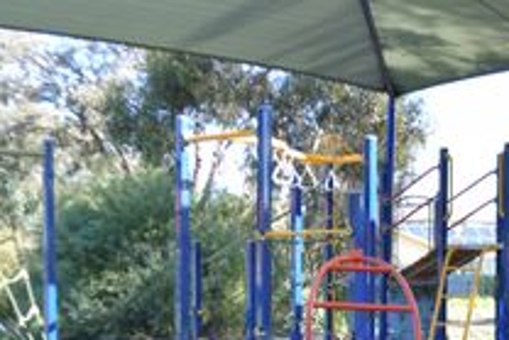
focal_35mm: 88
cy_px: 302
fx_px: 1245
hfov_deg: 22.8
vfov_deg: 15.4
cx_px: 409
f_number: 4.2
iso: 320
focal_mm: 26
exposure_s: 1/250
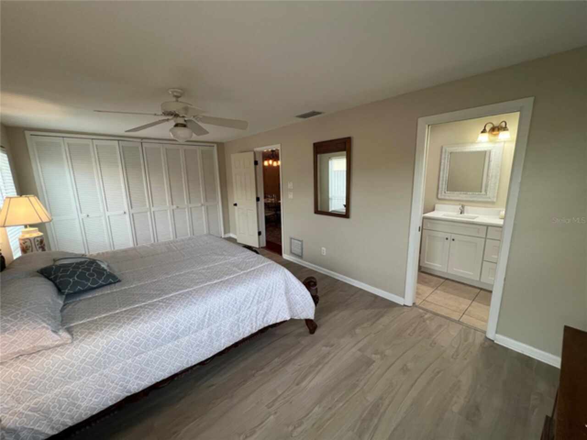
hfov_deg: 106.2
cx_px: 294
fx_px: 220
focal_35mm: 13
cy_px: 220
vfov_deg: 89.9
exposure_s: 1/120
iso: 200
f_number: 1.8
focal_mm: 1.57
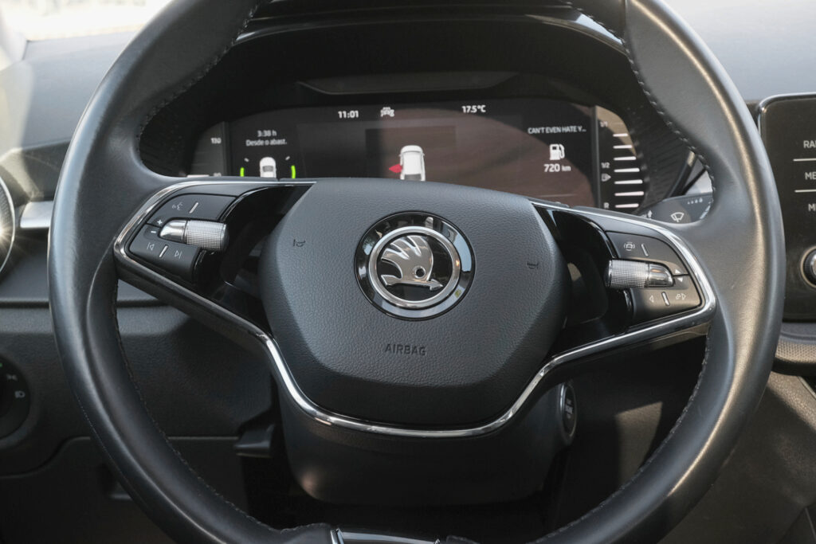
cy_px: 272
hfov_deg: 29.7
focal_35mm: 68
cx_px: 408
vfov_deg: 20.0
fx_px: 1541
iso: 2000
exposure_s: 1/100
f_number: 9
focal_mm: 45
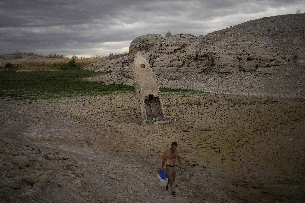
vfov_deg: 37.9
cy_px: 102
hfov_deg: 54.4
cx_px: 152
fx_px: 297
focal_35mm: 35
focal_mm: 35
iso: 200
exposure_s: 1/5000
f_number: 1.8
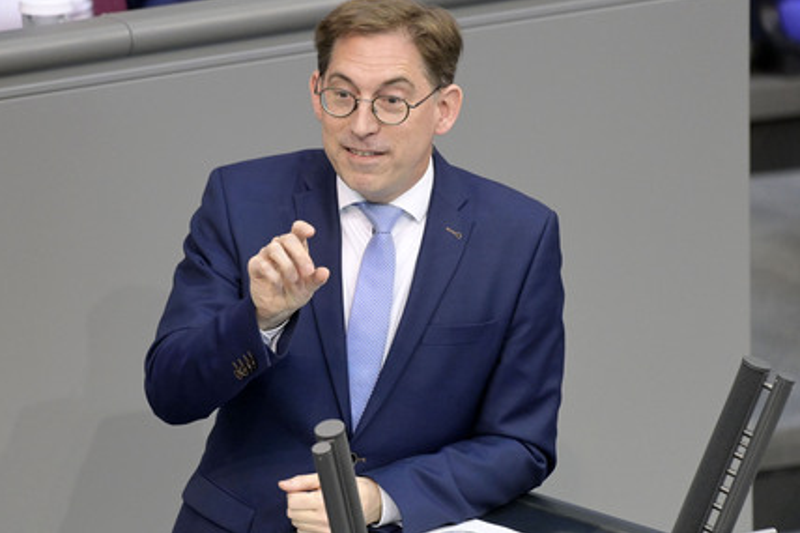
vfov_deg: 3.2
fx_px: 9596
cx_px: 384
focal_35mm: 432
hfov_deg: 4.8
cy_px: 260
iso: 8000
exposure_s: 1/400
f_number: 5.6
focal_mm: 410
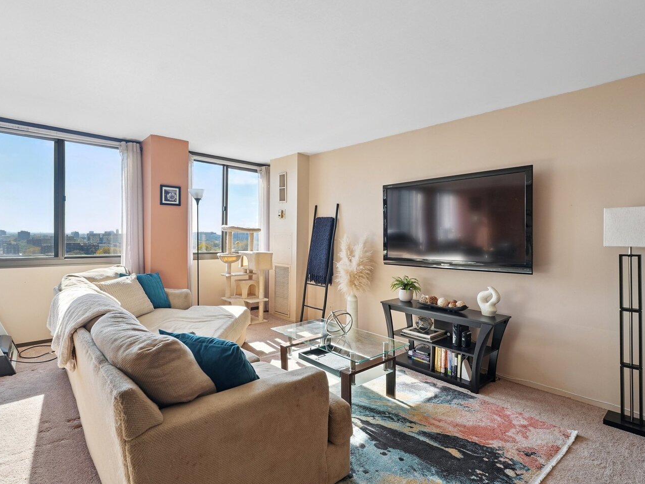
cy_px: 255
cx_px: 308
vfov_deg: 74.7
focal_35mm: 17
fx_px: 317
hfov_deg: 91.0
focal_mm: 14
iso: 400
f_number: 6.3
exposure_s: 1/160
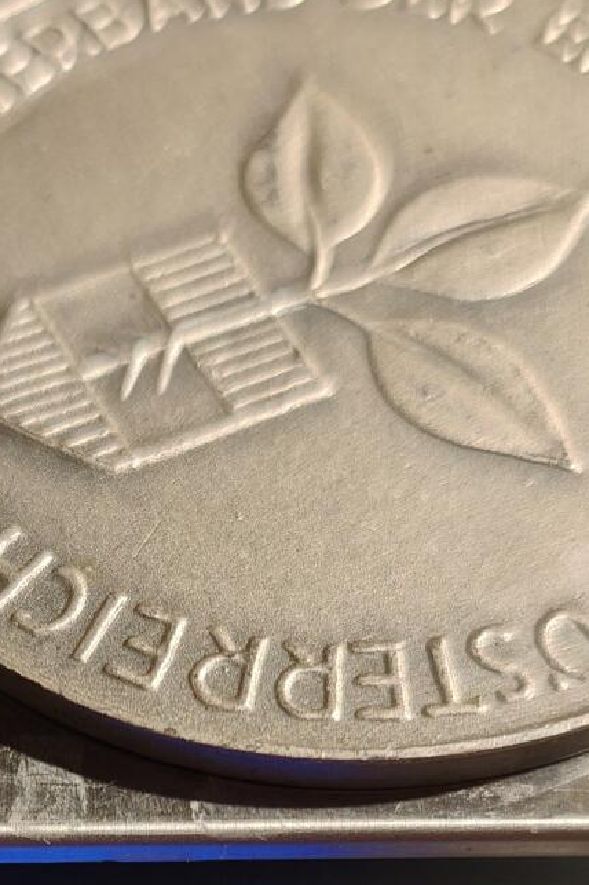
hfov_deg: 19.9
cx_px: 56
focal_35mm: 67
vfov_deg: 28.0
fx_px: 1646
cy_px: 924
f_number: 1.6
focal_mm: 6.06
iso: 250
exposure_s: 1/157
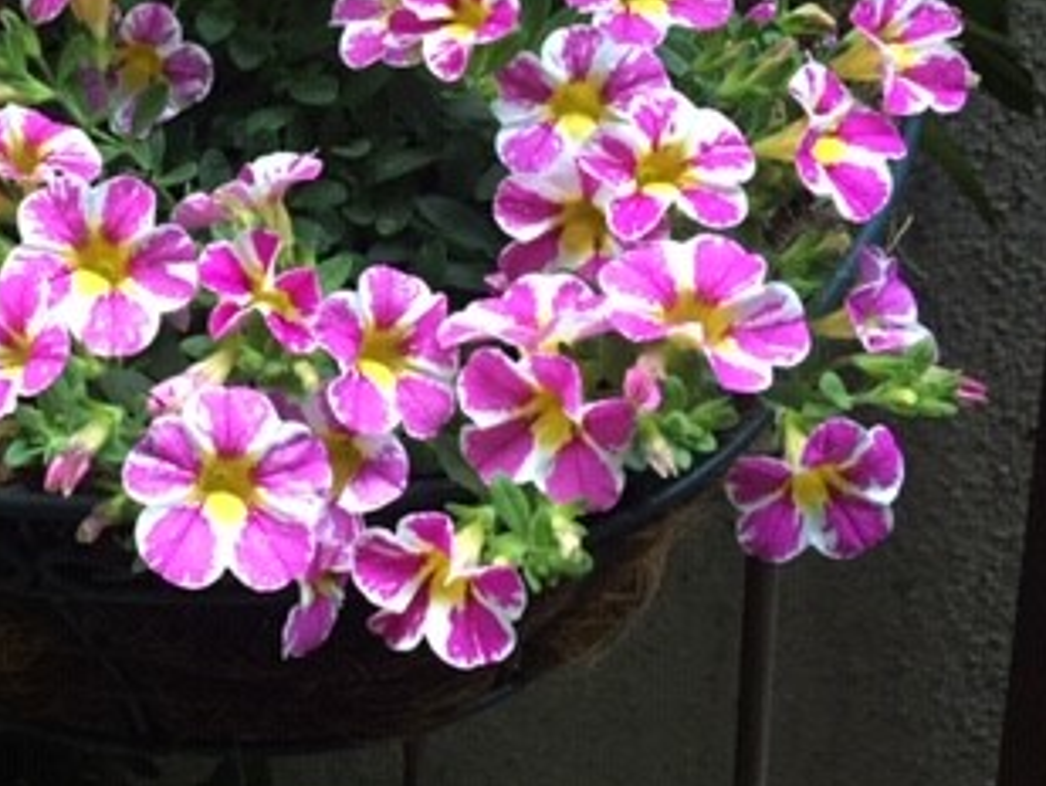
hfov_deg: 30.6
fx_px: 1814
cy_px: 125
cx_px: 78
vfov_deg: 23.9
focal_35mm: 60
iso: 160
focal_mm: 4.15
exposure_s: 1/30
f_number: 2.2
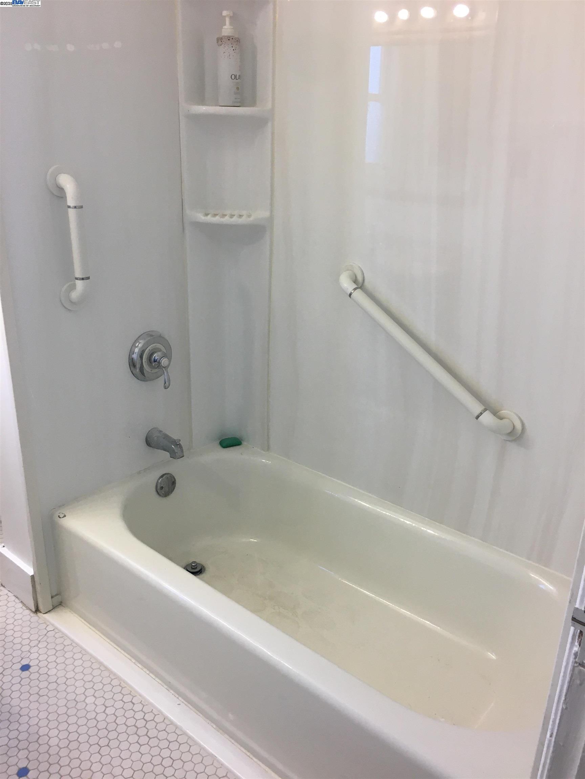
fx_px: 653
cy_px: 390
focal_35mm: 29
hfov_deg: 48.2
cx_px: 292
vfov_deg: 61.7
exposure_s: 1/30
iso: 32
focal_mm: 4.15
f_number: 2.2
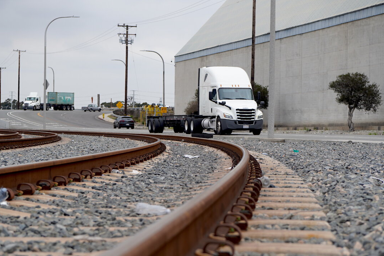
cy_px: 129
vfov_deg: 12.9
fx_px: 1130
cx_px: 192
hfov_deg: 19.3
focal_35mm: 106
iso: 100
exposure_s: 1/640
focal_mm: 70
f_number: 4.5
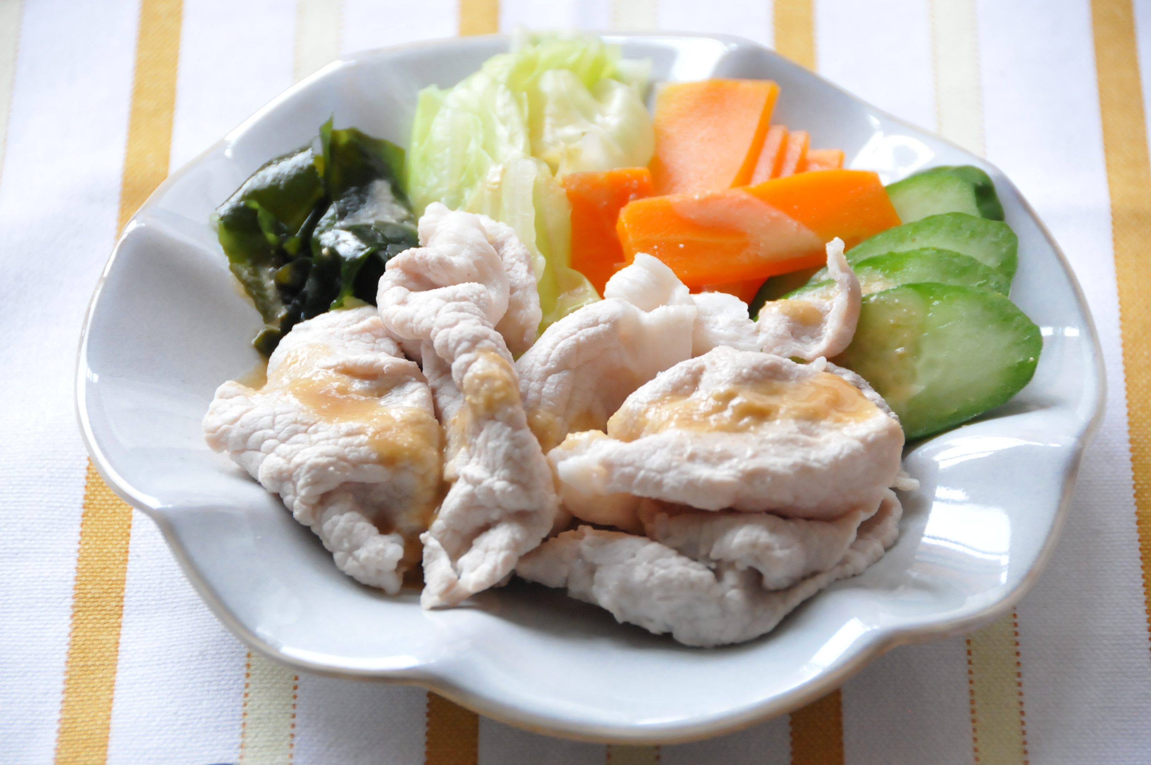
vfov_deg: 6.8
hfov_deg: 10.2
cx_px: 576
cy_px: 382
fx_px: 6466
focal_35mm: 202
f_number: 5.6
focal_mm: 135
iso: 2000
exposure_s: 1/50
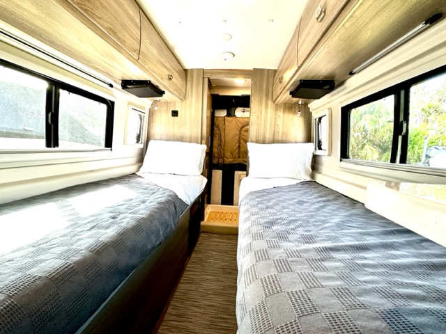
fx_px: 180
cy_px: 167
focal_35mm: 14
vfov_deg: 85.7
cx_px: 223
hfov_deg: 102.1
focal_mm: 2.22
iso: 160
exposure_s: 1/99
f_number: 2.2
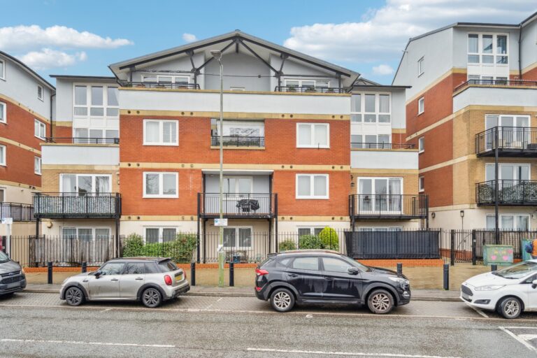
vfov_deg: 51.3
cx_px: 268
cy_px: 179
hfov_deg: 71.5
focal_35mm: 25
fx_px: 373
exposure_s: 1/60
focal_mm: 25
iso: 320
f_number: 4.5
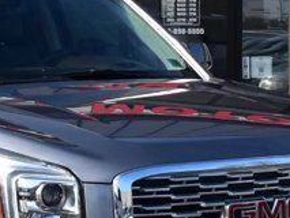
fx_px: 1509
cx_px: 97
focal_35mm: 180
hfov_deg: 11.0
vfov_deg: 8.3
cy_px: 113
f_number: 11
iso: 400
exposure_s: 1/400
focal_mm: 26
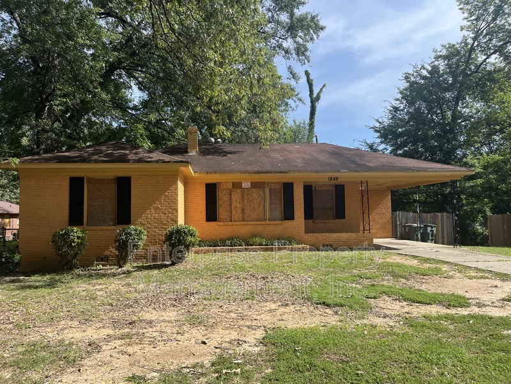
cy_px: 192
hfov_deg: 67.3
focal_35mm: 26
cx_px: 256
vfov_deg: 53.1
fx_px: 384
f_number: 1.6
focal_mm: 5.1
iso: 50
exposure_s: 1/1600
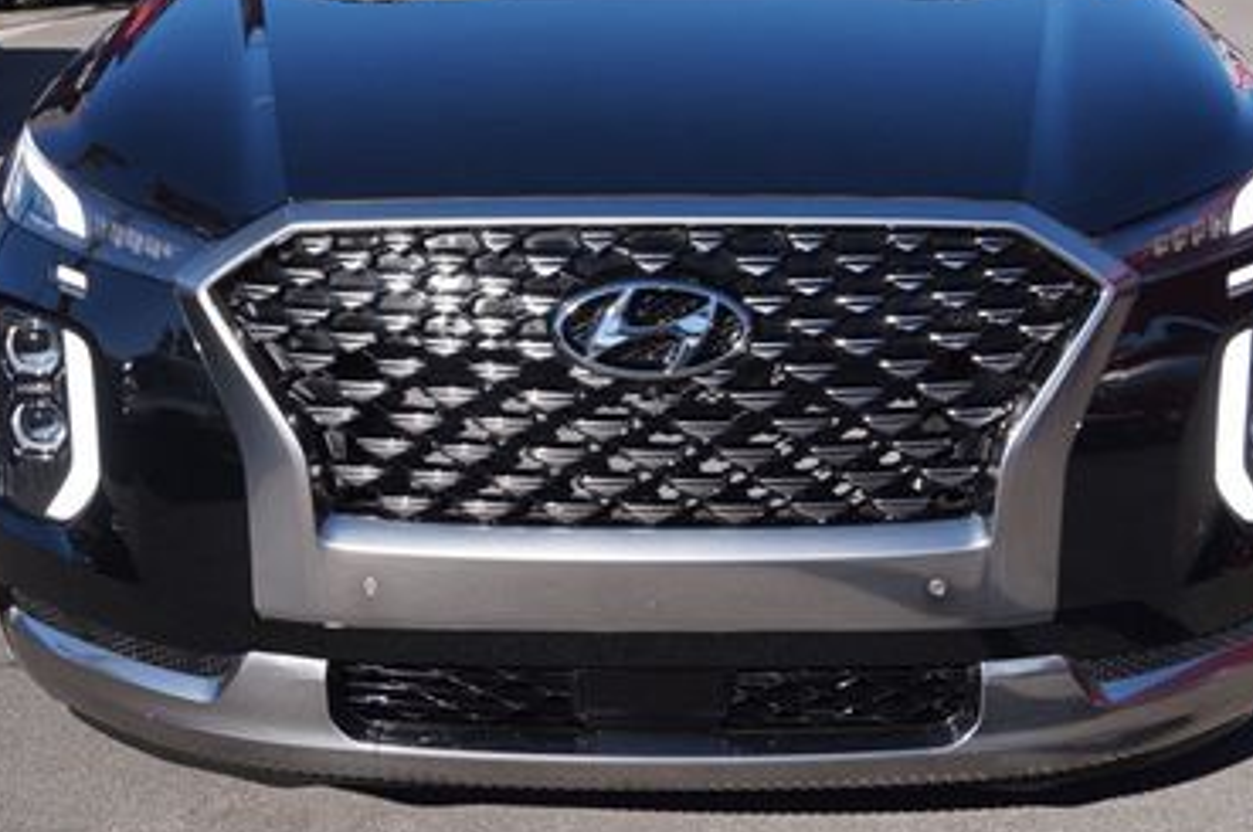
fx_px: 2081
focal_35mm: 60
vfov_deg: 22.5
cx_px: 601
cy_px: 241
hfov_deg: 33.5
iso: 100
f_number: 8
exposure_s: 1/250
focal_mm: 23
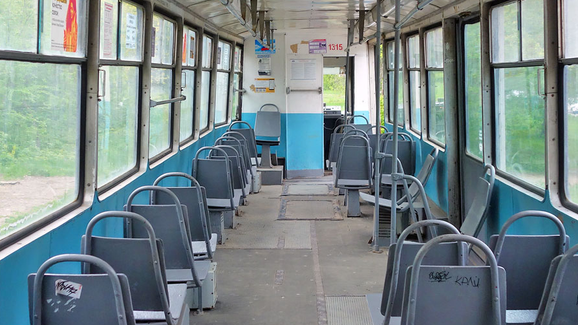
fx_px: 797
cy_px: 177
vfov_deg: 23.1
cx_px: 285
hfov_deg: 39.9
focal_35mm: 52
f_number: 2.8
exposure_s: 1/500
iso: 500
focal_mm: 13.9
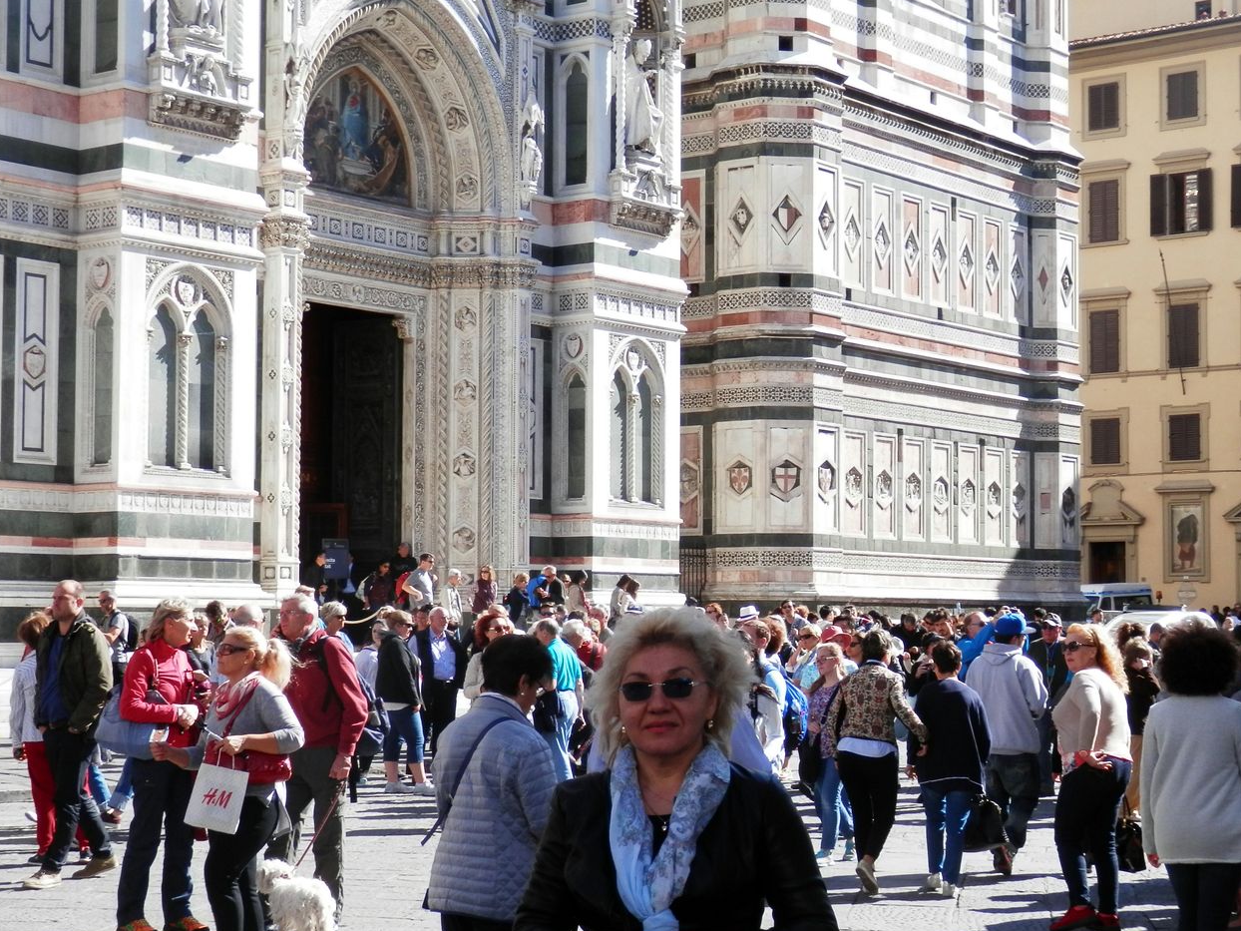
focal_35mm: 63
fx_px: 2259
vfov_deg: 23.3
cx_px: 695
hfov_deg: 30.7
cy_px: 519
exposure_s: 1/250
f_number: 4
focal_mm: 8.9
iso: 80
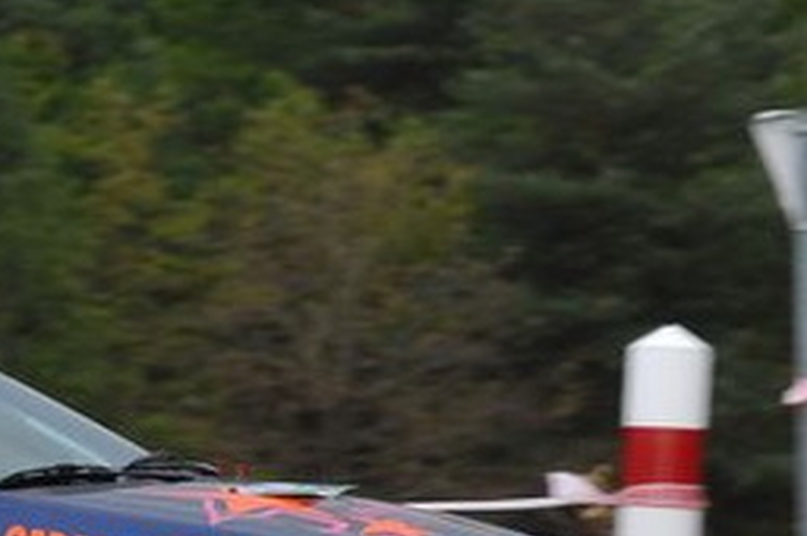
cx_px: -435
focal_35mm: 464
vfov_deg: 3.0
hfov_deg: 4.4
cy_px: 493
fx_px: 10388
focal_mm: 100
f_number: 9
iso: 500
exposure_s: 1/800
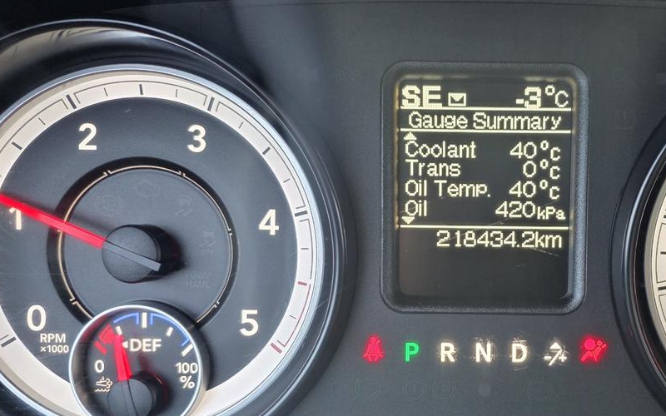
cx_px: 462
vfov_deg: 32.7
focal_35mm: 39
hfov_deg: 49.2
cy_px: 252
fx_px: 708
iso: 640
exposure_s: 1/120
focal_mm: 6.25
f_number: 1.7
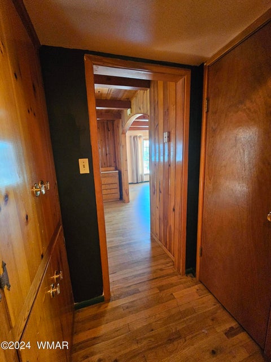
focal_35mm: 13
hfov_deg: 89.9
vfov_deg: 106.2
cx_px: 136
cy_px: 181
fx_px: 136
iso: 640
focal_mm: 2.2
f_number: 2.2
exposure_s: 1/24
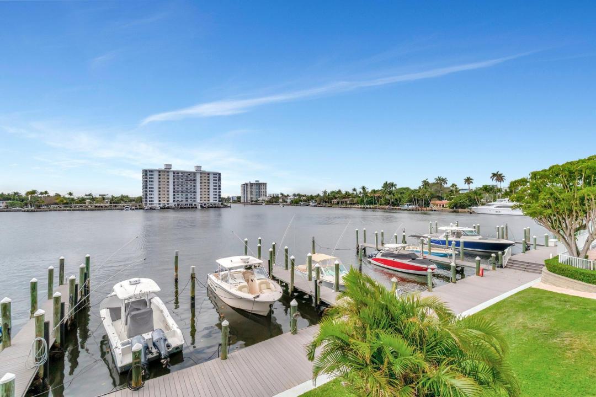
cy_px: 198
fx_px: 248
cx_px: 298
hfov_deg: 100.4
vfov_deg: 77.3
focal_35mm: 15
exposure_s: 1/1600
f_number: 8
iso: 1100
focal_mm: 10
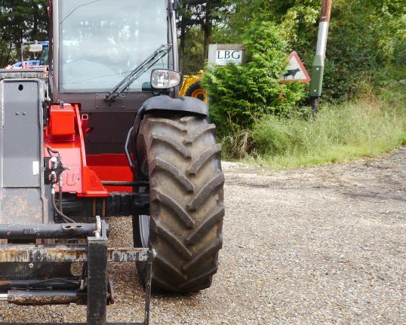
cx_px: 26
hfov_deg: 33.7
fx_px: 625
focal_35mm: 52
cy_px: 235
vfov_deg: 28.8
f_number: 5
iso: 160
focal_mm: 14
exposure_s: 1/200
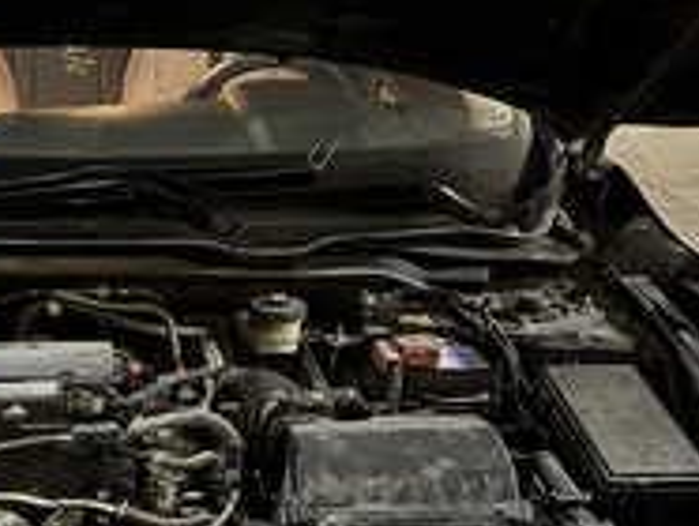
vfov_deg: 24.3
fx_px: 1193
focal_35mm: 59
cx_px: 85
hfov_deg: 31.3
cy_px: 453
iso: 1600
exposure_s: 1/21
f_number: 1.78
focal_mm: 6.76
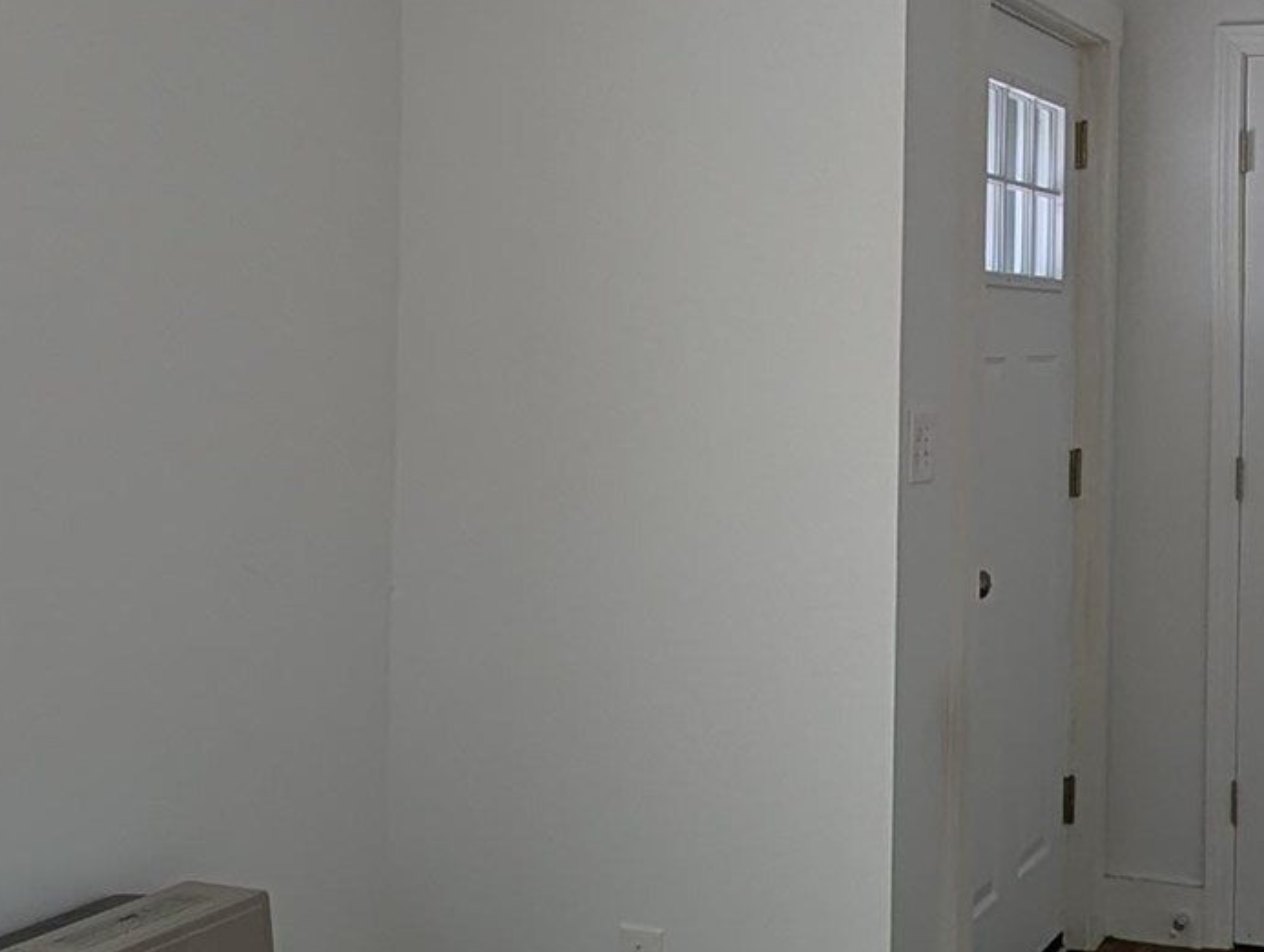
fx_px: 1938
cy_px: 316
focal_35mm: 53
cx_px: 939
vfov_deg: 27.4
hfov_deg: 35.4
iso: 42
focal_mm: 2.23
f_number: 1.95
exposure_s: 1/630
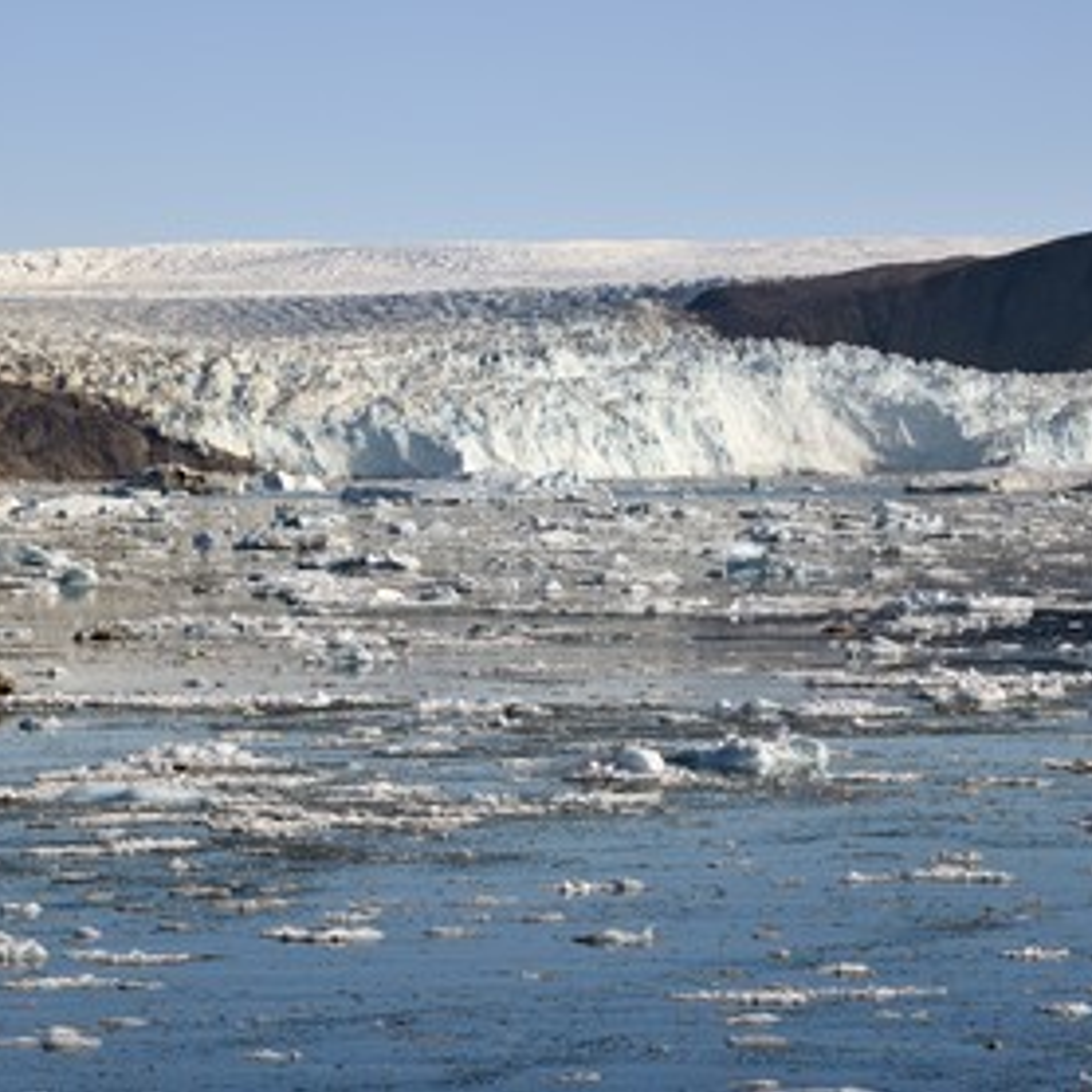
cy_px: 546
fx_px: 9172
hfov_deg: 6.8
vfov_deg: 6.8
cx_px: 483
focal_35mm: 257
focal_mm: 200
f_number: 14
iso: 200
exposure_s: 1/320
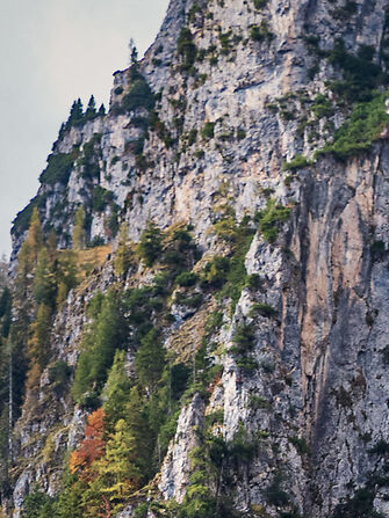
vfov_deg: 8.3
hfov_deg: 6.8
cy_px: 1336
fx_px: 3223
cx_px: 646
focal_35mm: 215
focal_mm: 20
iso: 200
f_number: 4
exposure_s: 1/100
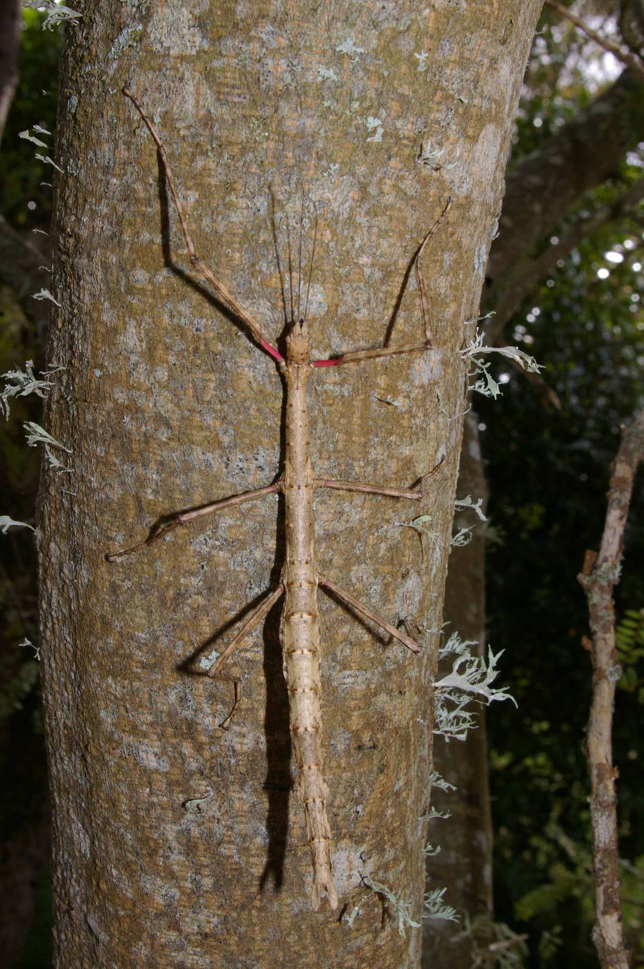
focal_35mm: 46
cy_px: 484
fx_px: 1250
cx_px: 322
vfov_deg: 42.4
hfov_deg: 28.9
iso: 400
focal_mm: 31
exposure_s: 1/45
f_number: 16
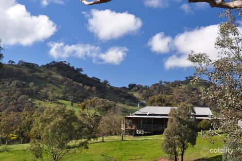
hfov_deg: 37.9
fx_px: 353
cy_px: 80
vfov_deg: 25.7
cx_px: 121
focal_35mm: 52
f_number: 9
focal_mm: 35
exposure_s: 1/100
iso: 200
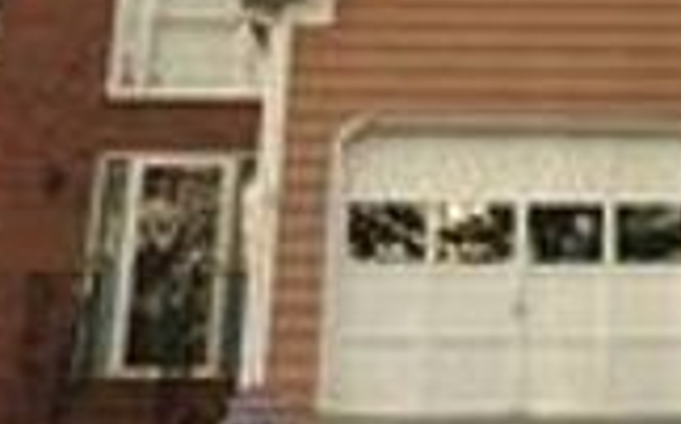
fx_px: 1762
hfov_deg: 21.3
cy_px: -78
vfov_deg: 13.4
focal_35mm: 95
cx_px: 652
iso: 32
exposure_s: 1/168
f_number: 2.2
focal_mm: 4.15
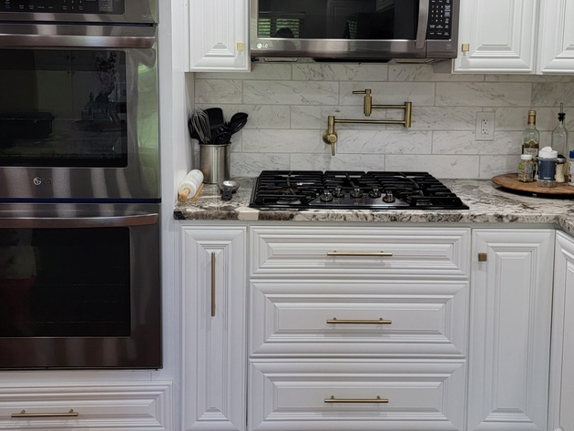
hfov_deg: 47.8
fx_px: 647
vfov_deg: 36.4
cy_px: 134
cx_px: 288
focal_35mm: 39
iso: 160
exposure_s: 1/119
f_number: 1.8
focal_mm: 6.7
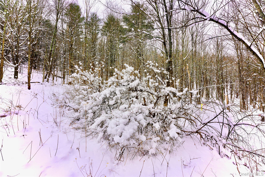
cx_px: 132
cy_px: 88
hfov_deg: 104.3
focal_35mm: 14
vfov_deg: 81.2
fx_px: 103
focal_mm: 14
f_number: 9
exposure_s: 1/125
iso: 100
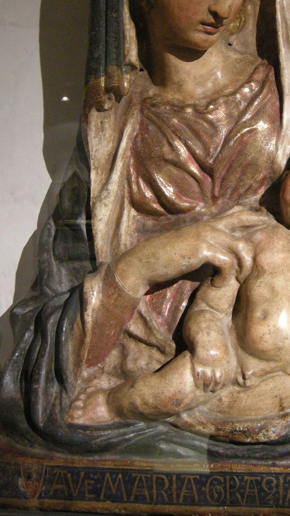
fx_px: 847
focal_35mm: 62
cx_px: 204
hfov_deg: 19.3
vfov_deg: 33.7
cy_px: 191
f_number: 2.7
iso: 400
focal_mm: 7.5
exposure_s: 1/16.3
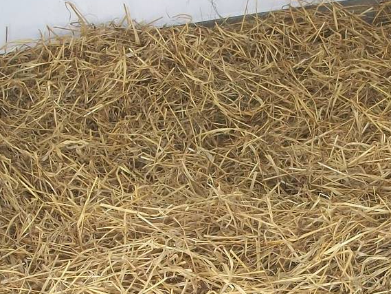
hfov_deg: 21.7
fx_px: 1017
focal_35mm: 90
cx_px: 252
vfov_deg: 16.4
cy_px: 205
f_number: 2.9
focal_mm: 5.7
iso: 80
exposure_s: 1/100
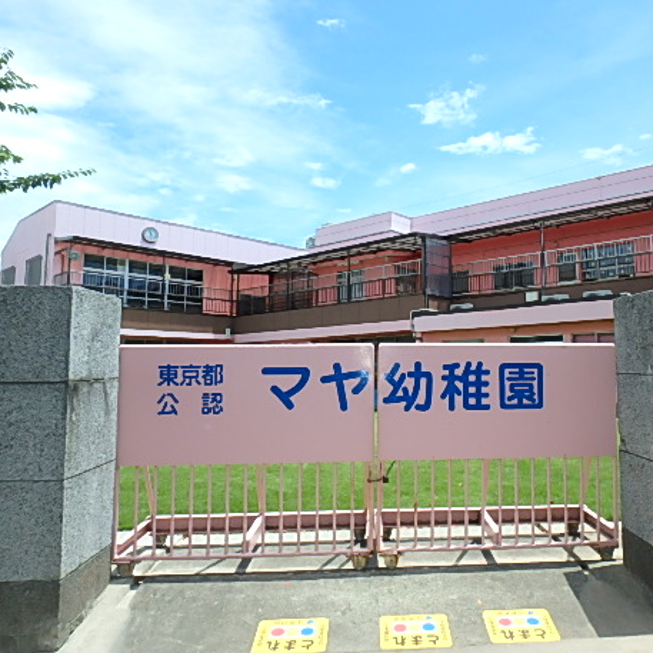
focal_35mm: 26
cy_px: 319
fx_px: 555
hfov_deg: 60.0
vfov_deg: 60.9
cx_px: 417
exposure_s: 1/800
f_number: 3.5
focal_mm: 3.7
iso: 125
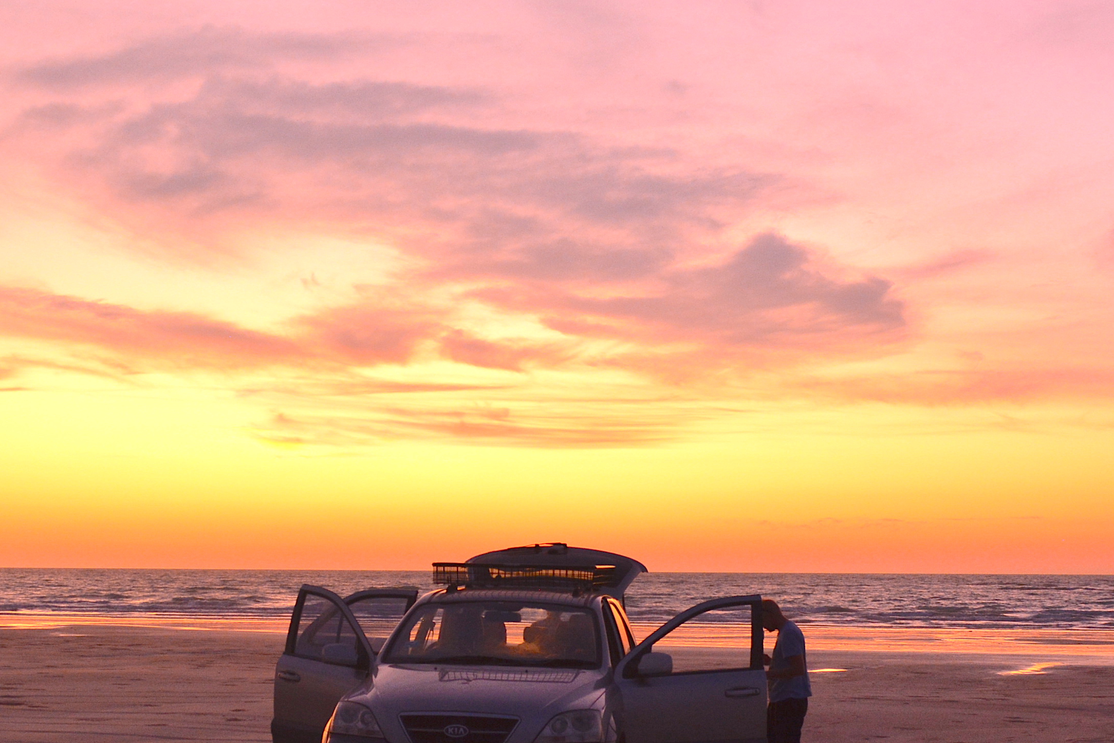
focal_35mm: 56
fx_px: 1733
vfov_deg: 24.0
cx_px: 512
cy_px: 514
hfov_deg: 35.6
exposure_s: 1/60
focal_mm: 18
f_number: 4
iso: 400
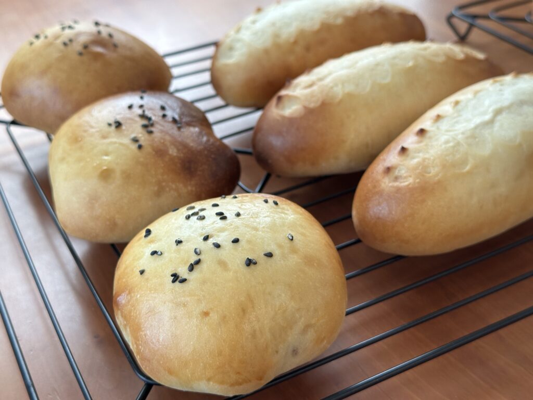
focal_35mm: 48
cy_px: 200
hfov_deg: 39.7
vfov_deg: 30.3
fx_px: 739
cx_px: 266
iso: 100
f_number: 1.78
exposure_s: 1/60
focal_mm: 6.86
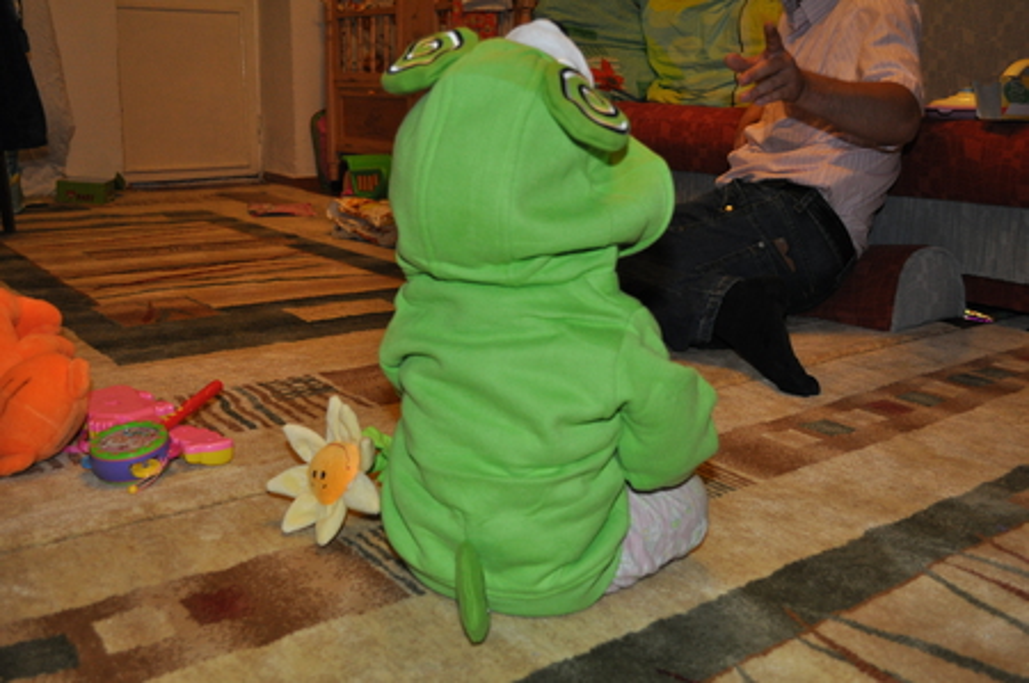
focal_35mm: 36
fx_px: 1028
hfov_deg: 53.2
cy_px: 342
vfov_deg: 36.8
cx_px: 514
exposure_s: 1/100
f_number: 4
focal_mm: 24
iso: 800
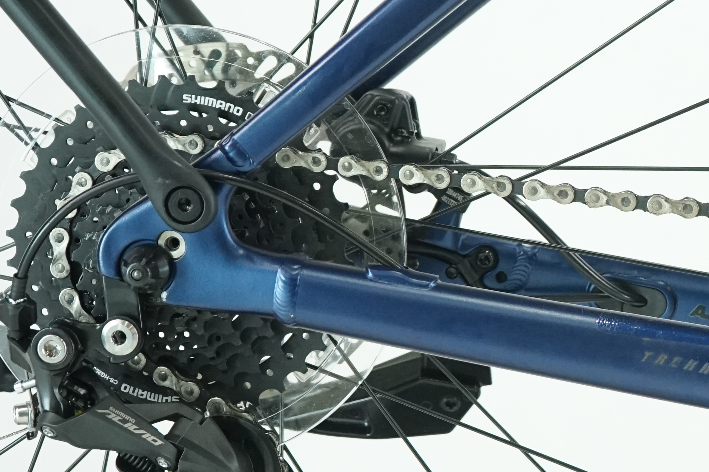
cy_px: 202
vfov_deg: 9.7
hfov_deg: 14.0
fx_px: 2797
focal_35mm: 142
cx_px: 876
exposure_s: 1/200
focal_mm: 52
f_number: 5.6
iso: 2500
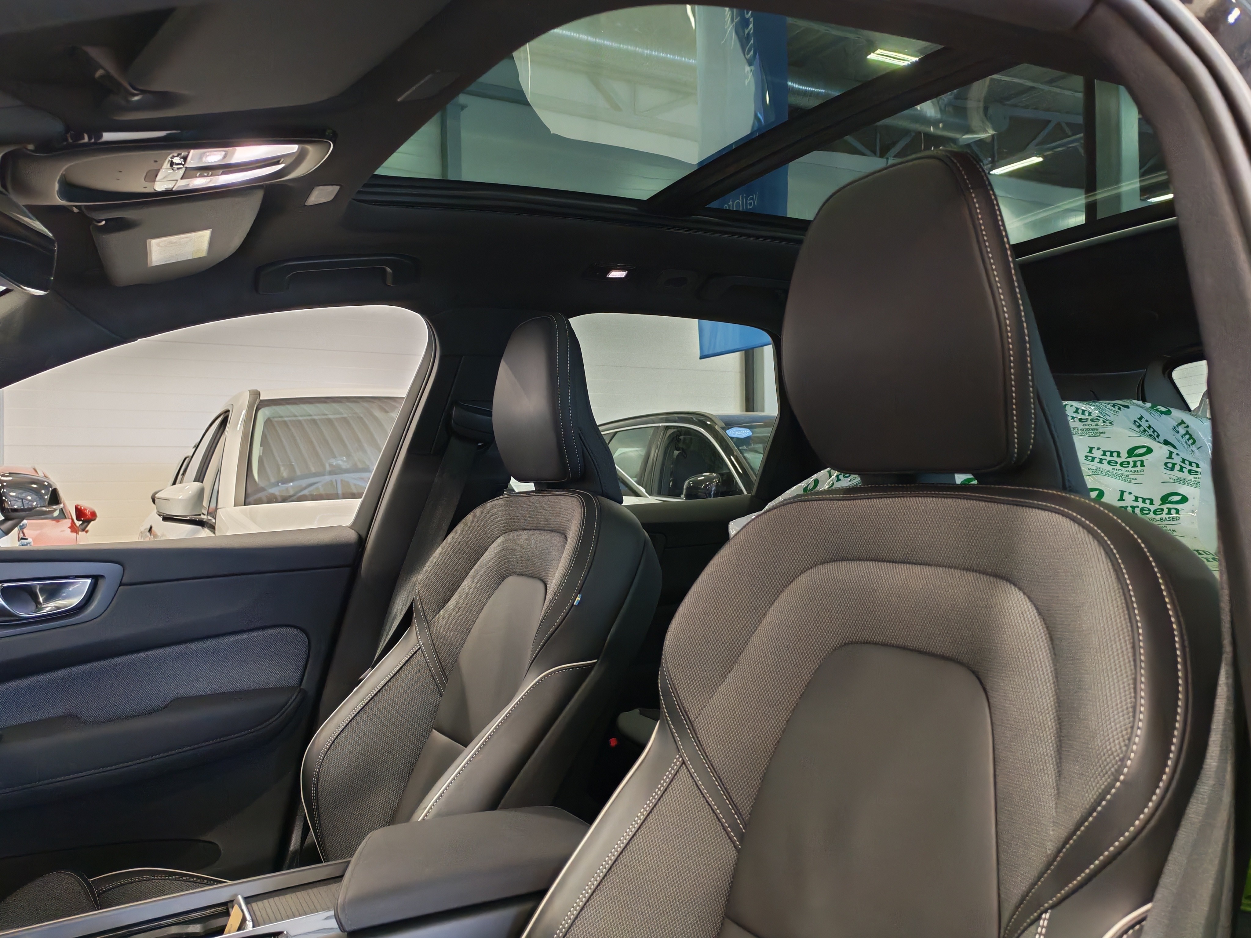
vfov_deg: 46.8
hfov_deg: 60.0
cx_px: 626
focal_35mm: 30
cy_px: 469
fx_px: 1084
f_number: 1.9
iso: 1000
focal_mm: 6.12
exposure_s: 1/100
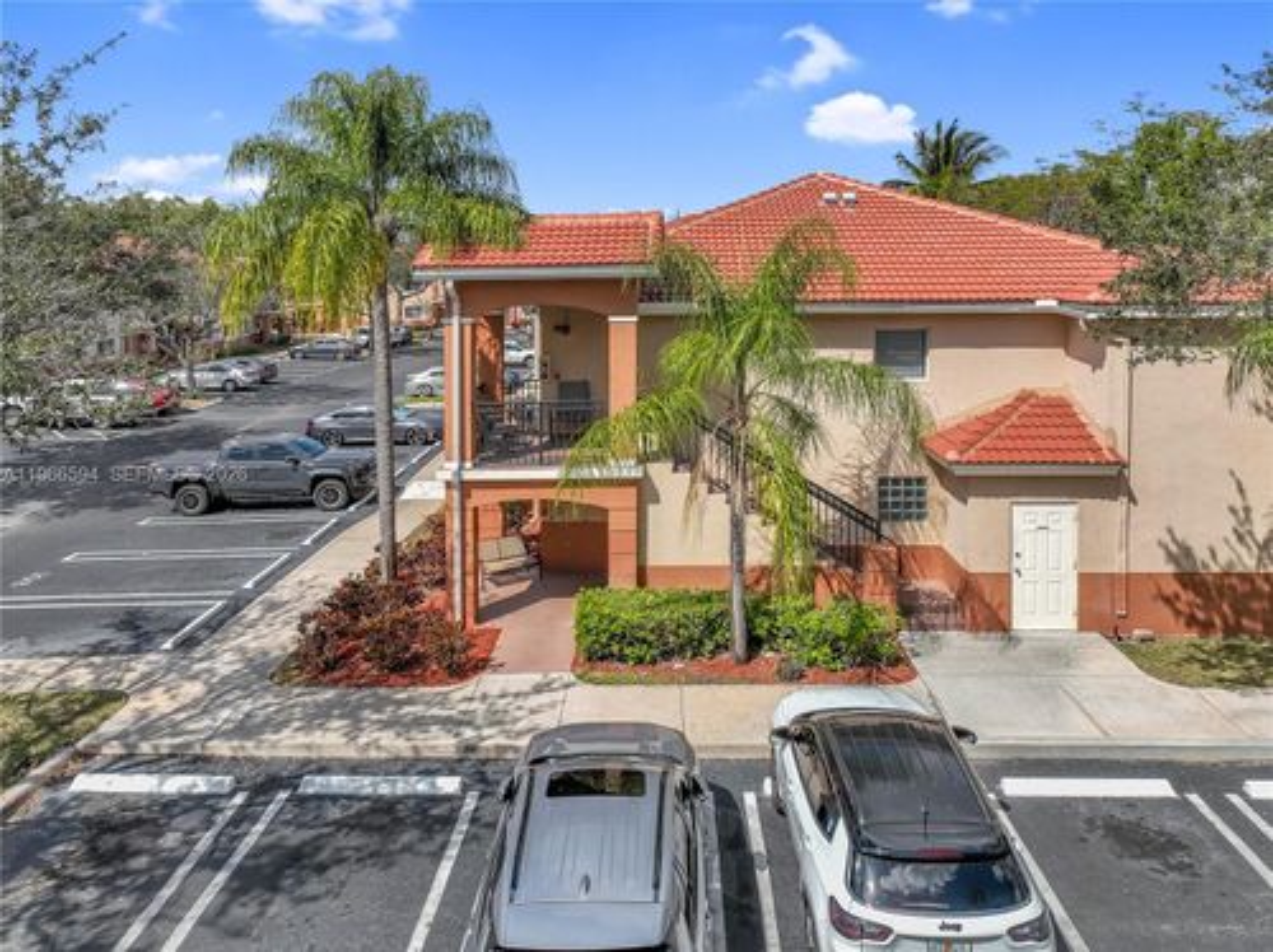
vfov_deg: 56.7
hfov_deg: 71.6
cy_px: 476
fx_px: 882
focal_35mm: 24
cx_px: 636
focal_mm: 12.29
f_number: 2.8
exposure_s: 1/3200
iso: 110
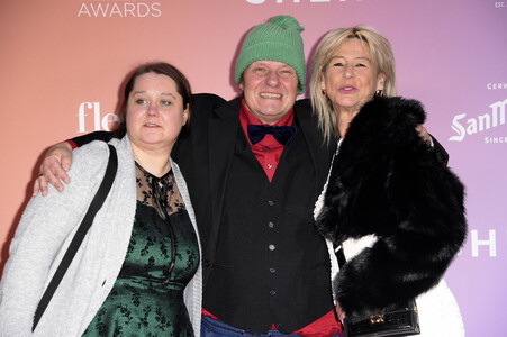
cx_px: 254
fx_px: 1576
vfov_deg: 12.2
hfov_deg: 18.3
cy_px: 168
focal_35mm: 112
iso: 2500
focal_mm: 112
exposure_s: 1/250
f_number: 5.6
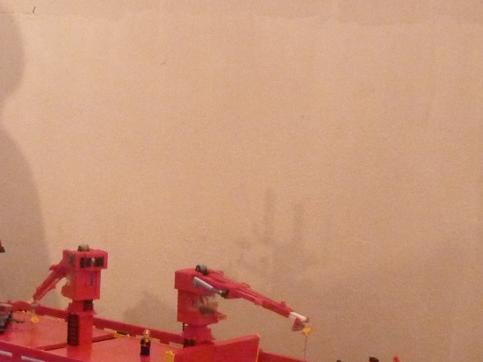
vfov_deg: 13.4
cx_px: -23
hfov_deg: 17.4
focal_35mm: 110
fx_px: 1534
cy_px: 305
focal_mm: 6.9
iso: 800
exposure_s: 1/25
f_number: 3.7
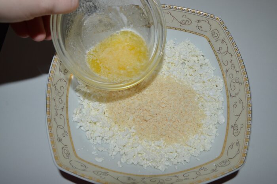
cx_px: 138
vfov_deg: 47.8
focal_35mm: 27
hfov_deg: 67.4
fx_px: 208
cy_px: 92
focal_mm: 18
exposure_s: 1/60
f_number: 8
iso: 100
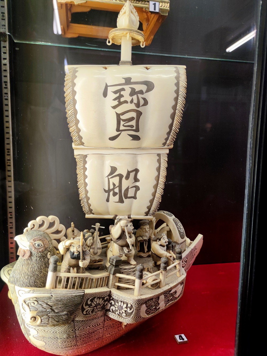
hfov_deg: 56.8
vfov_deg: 71.6
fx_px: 247
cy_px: 178
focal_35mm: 24
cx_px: 134
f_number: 1.69
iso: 92
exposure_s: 1/100
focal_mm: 6.72
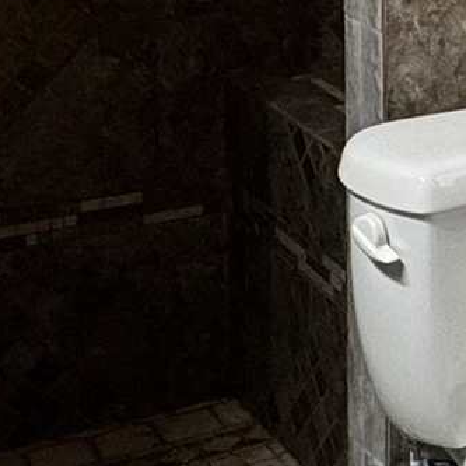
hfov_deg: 13.8
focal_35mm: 114
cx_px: 814
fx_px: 1736
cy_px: -157
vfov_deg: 14.6
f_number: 2.2
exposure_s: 1/120
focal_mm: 2.22
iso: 160
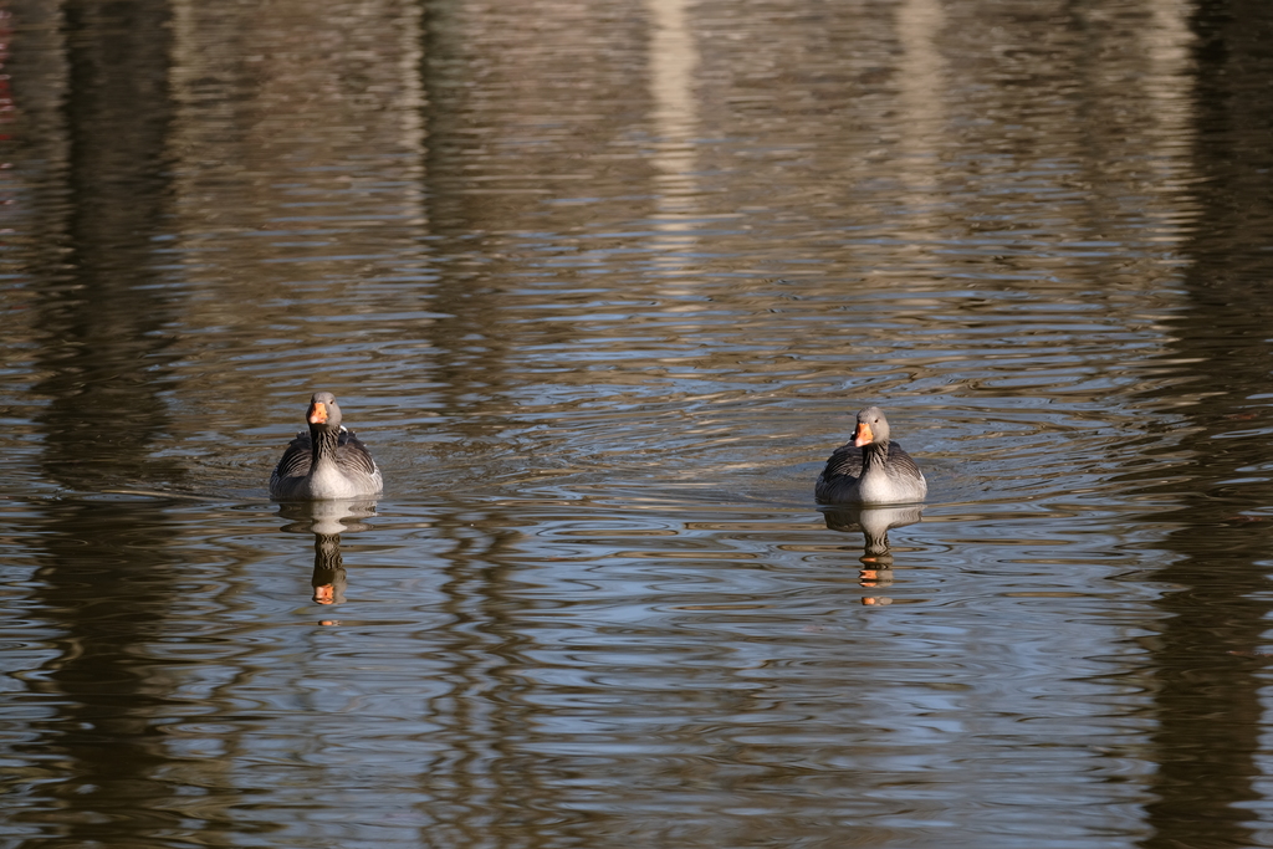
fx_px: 15206
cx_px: 636
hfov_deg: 4.8
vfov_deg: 3.2
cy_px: 424
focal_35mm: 430
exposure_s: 1/420
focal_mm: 286.7
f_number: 6.3
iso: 160
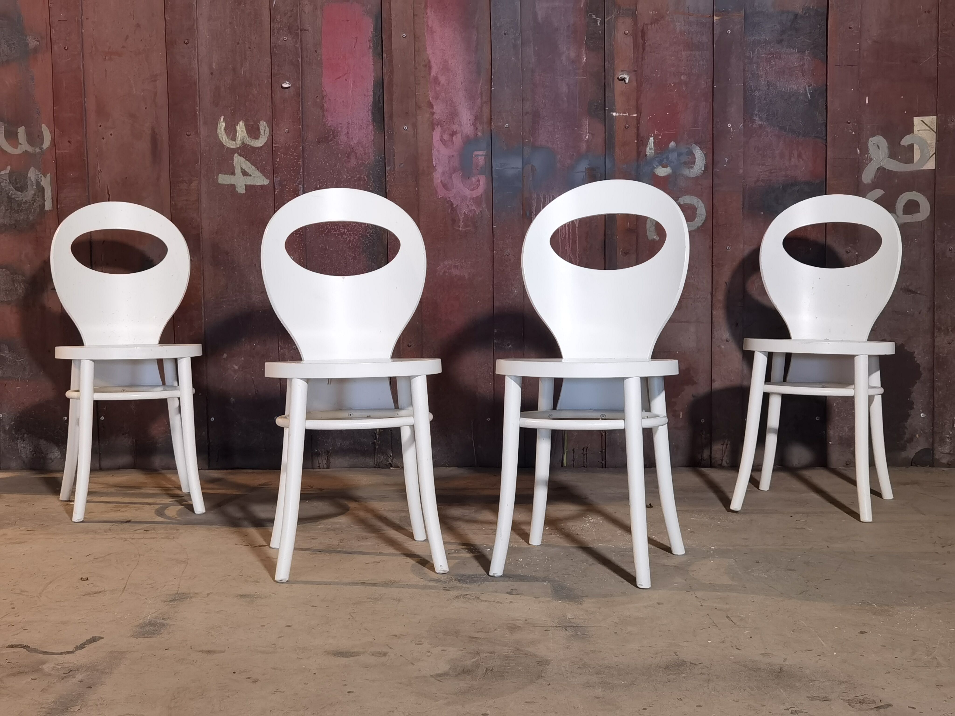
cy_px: 358
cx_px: 478
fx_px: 1186
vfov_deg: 33.6
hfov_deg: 43.9
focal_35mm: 43
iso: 250
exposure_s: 1/50
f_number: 1.9
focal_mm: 6.71
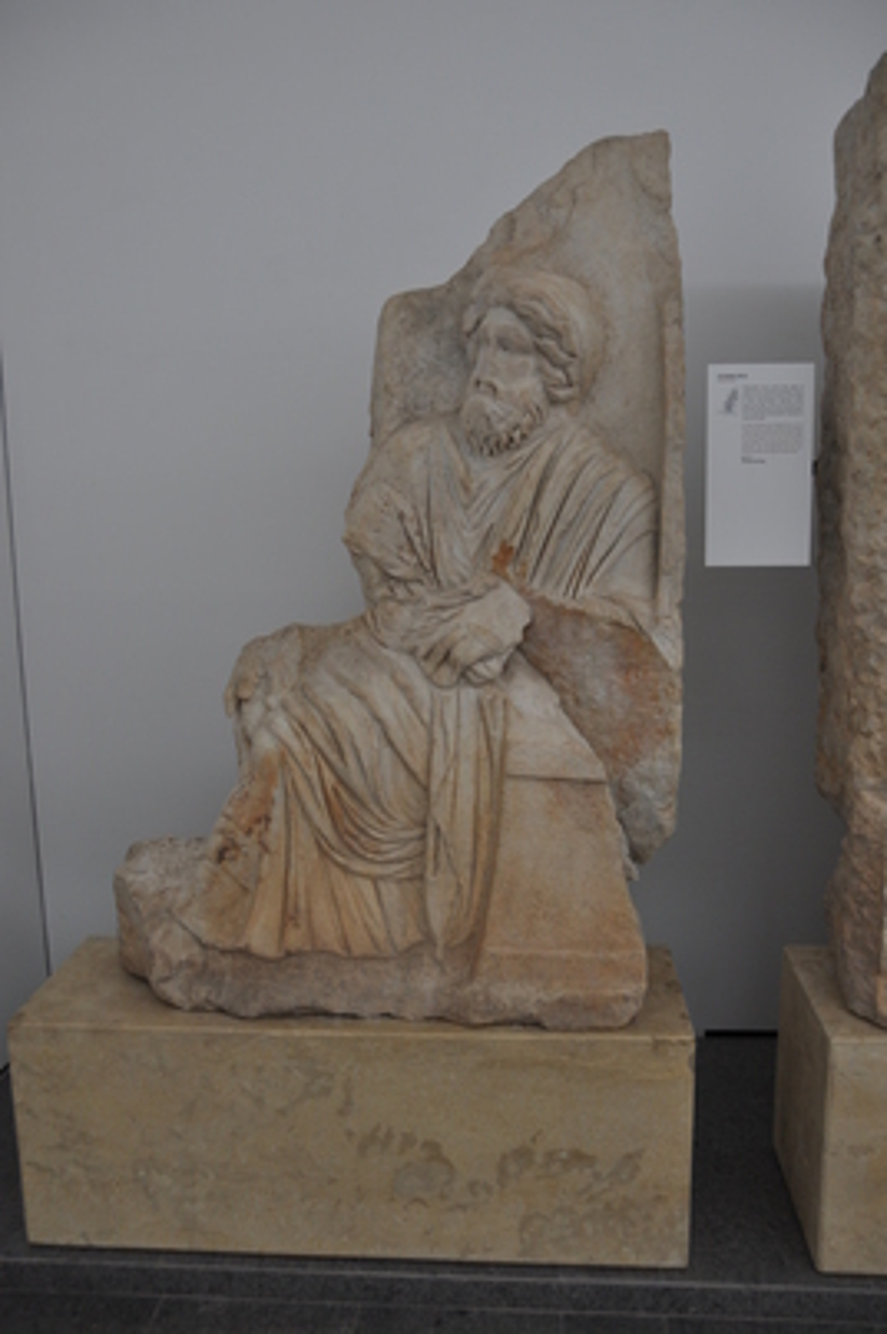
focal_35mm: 30
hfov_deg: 43.5
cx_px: 444
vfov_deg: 62.0
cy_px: 667
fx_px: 1111
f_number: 3.5
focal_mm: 20
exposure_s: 1/50
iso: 400
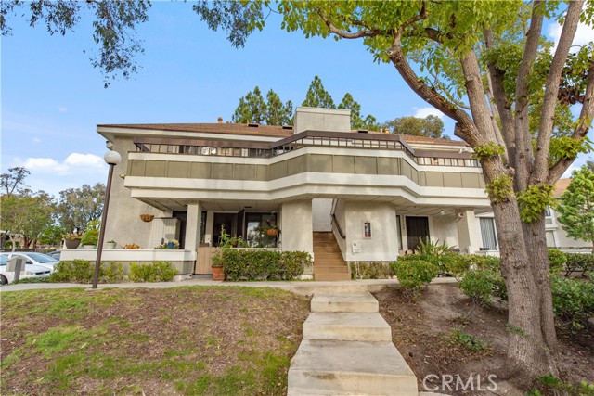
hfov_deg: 90.0
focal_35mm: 18
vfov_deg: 67.4
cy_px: 198
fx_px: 297
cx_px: 297
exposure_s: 1/250
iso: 250
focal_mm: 18
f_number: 8
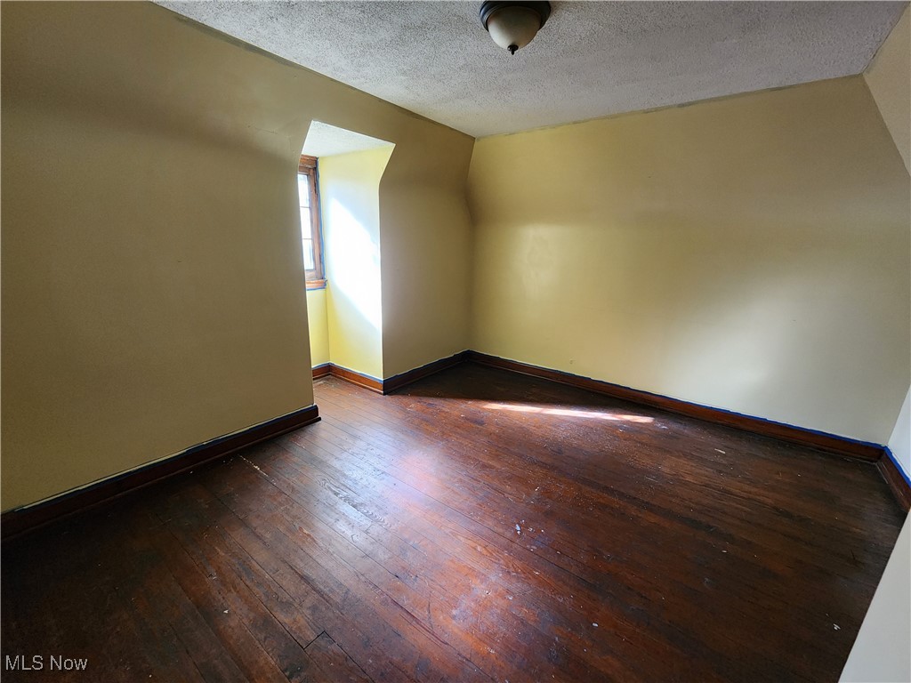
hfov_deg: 106.2
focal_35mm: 13
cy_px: 342
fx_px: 342
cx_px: 456
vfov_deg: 89.9
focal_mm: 2.2
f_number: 2.2
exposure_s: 1/60
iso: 400
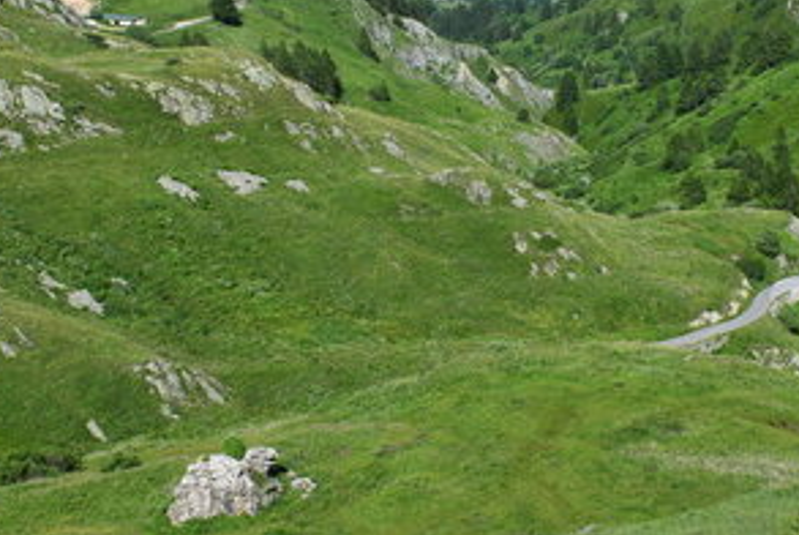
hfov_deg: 29.2
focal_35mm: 69
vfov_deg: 19.8
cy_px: 216
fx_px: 1533
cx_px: 414
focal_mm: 18
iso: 320
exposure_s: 1/500
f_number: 11
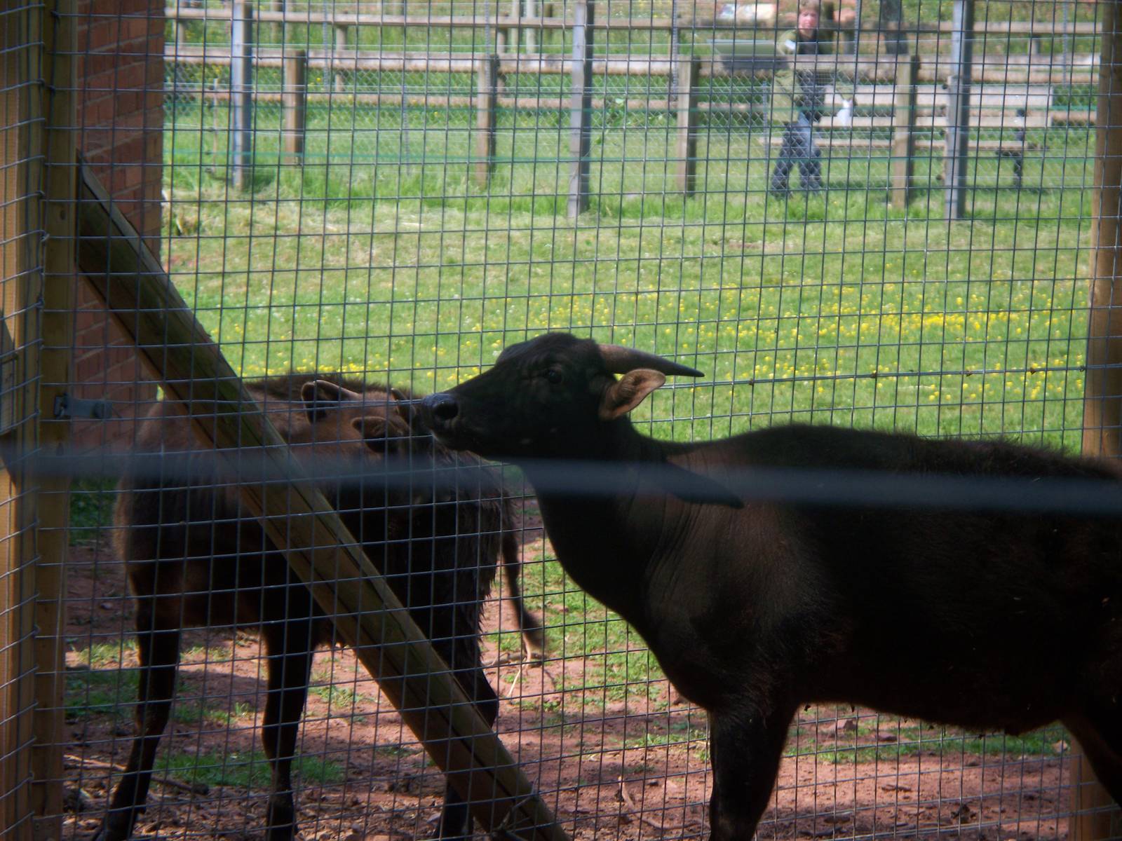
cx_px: 561
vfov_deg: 8.2
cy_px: 420
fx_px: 5834
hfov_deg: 11.0
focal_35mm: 180
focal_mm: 37.7
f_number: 5.1
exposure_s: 1/200
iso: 64
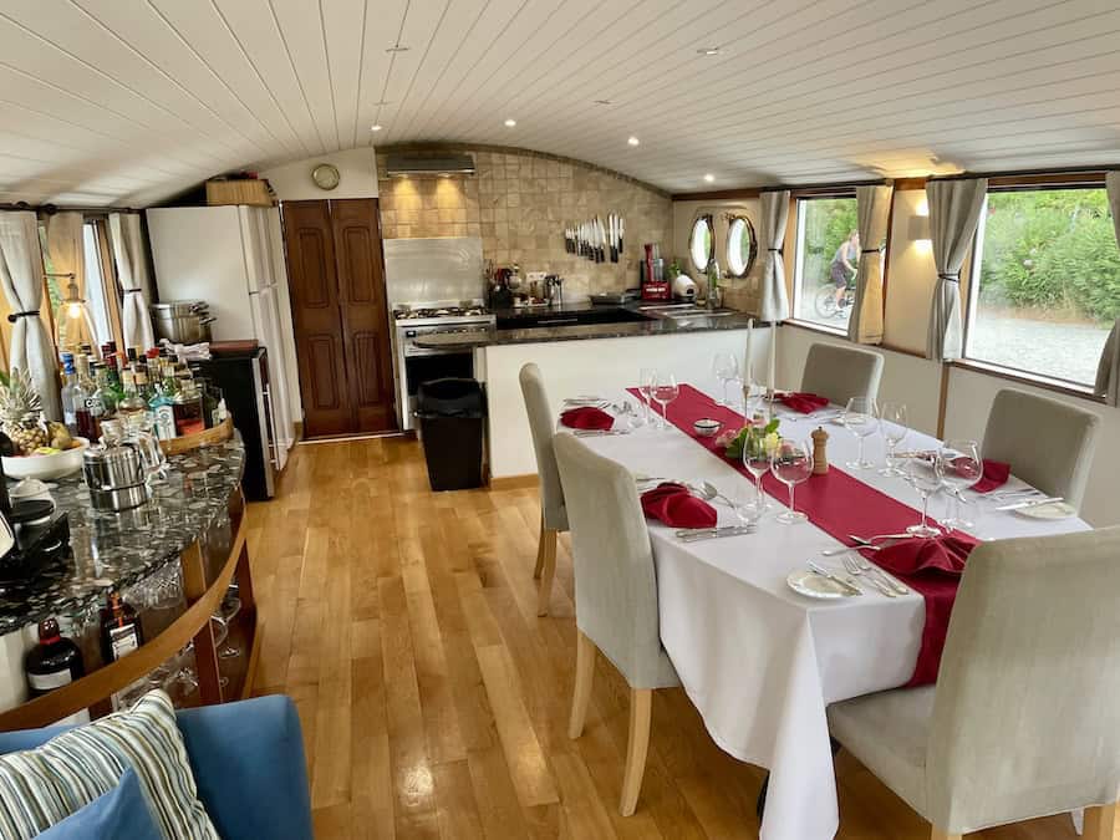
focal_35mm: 26
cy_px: 420
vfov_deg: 53.1
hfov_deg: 67.3
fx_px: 841
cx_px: 560
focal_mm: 4.2
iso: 125
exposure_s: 1/121
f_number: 1.6
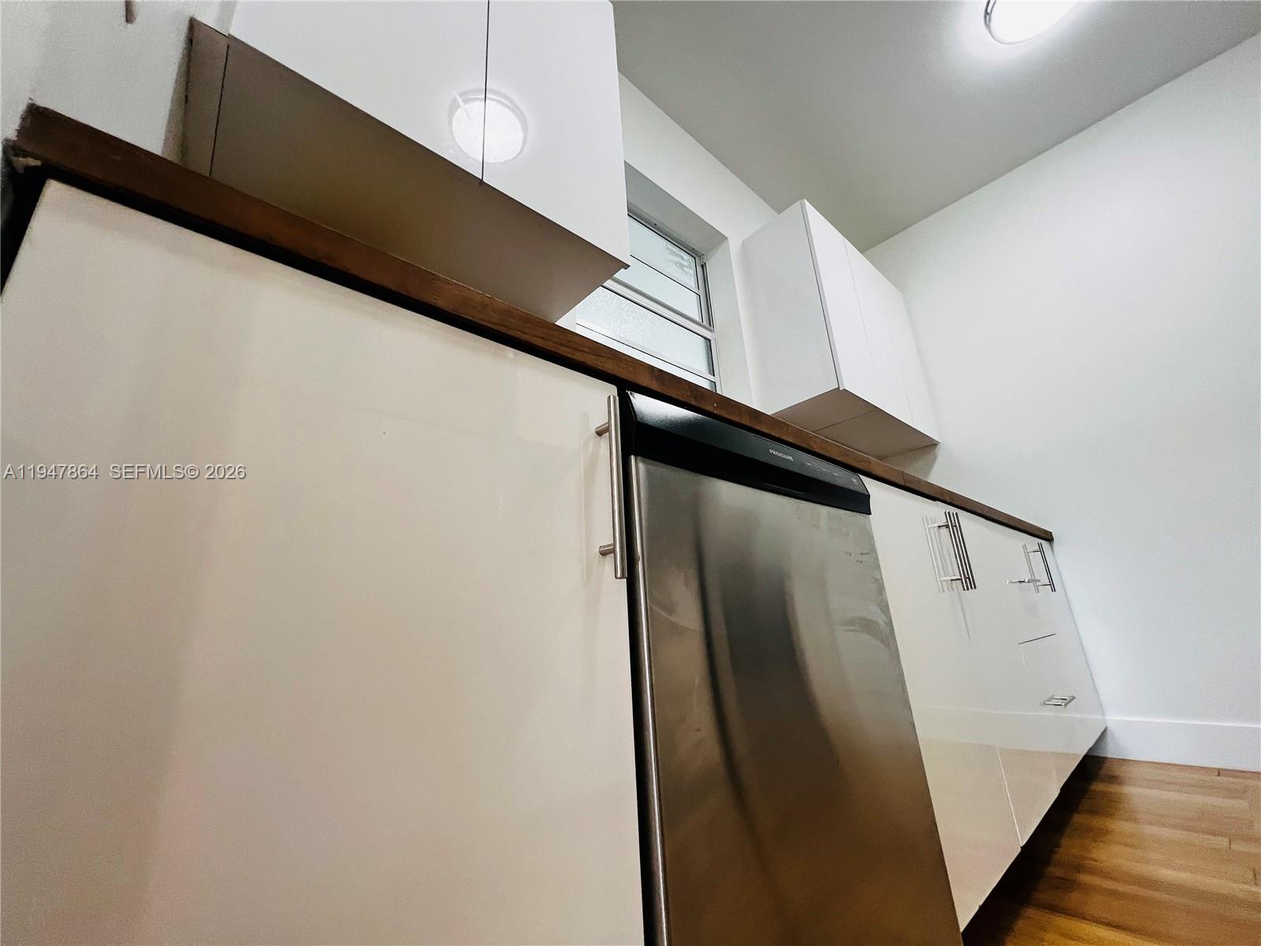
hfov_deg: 106.2
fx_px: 474
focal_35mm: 13
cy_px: 473
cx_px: 630
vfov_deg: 89.9
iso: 250
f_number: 1.8
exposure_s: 1/120
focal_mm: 1.57
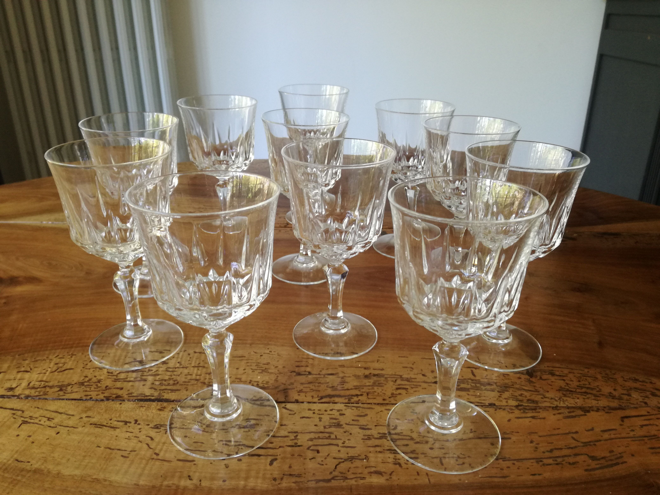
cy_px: 248
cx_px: 330
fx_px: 515
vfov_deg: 51.4
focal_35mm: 27
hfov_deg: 65.3
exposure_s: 1/33.3
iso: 160
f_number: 2
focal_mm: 3.79
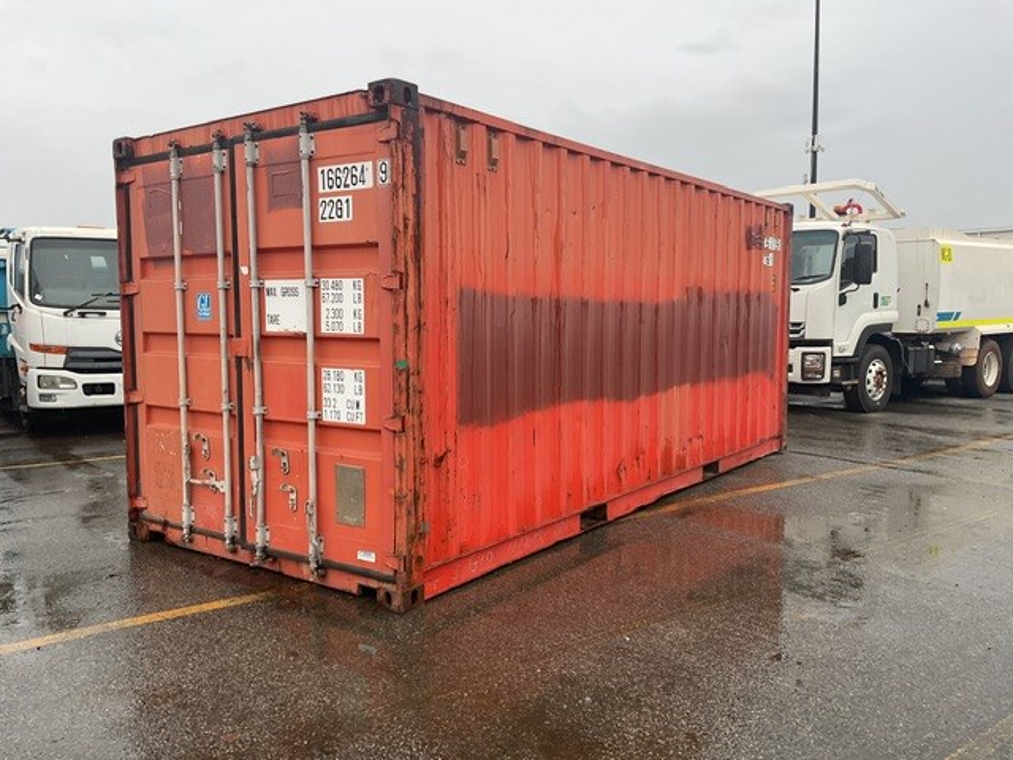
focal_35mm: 29
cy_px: 380
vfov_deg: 48.2
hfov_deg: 61.7
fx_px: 849
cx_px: 506
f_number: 1.8
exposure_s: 1/179
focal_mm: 3
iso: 16
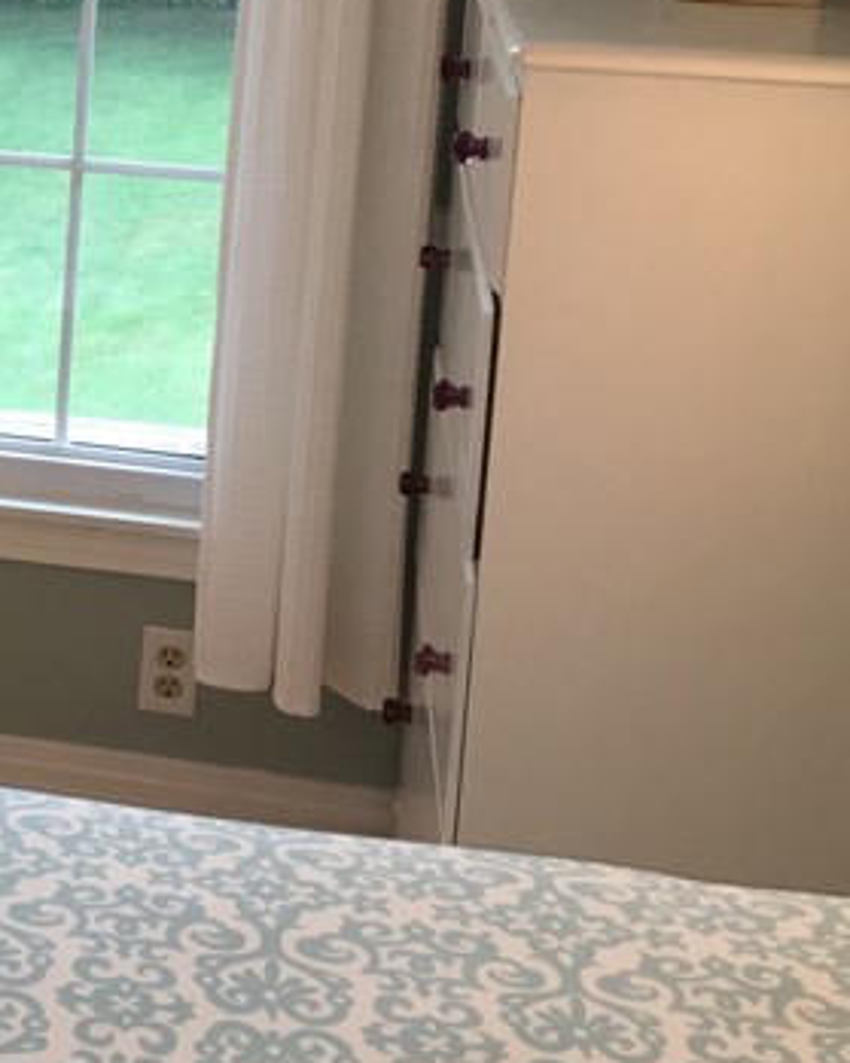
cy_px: 125
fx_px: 2611
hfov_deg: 16.6
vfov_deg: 22.5
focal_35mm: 83
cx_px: -466
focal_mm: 4.15
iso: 40
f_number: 2.2
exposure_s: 1/30
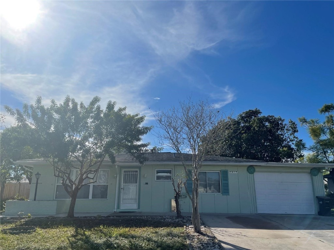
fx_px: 251
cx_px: 167
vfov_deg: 53.1
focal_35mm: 26
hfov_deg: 67.3
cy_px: 125
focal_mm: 4.2
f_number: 1.6
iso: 32
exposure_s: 1/9804
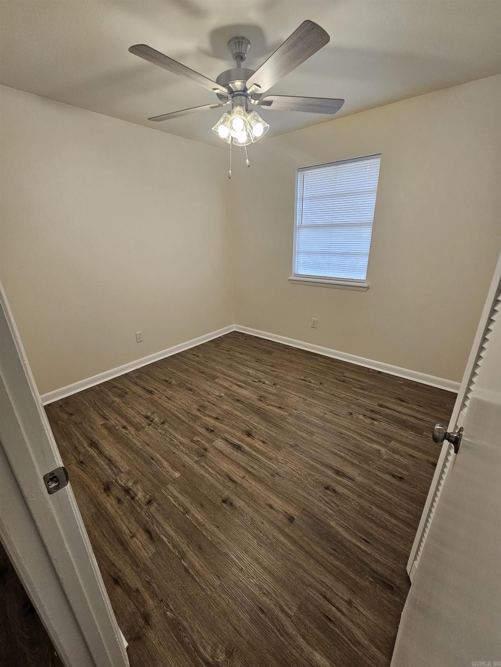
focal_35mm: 13
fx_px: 251
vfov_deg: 106.2
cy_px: 334
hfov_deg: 89.9
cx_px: 250
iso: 100
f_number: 2.2
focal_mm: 2.2
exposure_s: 1/60
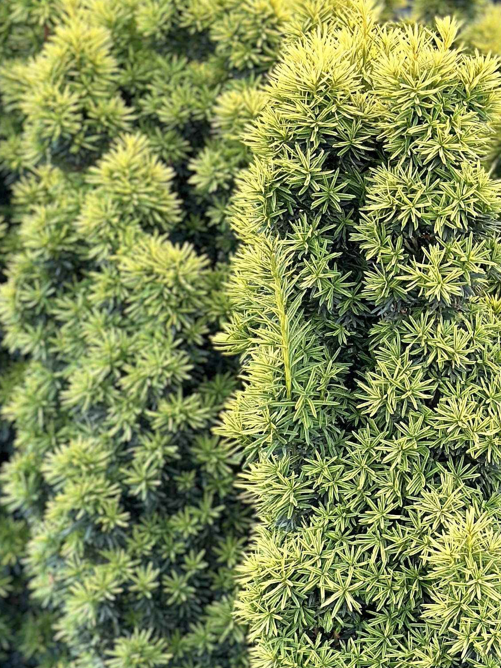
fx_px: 2470
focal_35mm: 128
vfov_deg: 15.4
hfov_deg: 11.5
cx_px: 488
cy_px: 402
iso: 64
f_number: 1.78
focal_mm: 6.86
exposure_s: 1/124
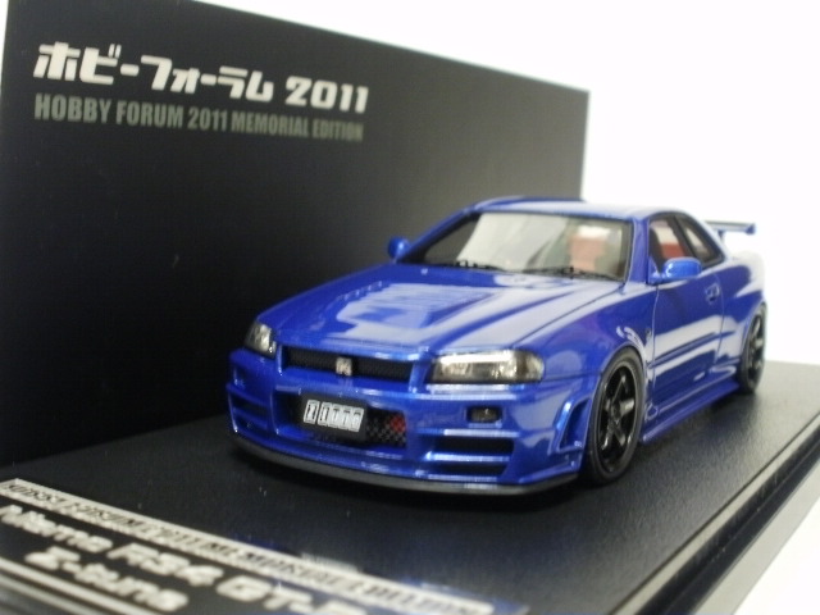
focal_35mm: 44
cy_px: 308
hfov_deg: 42.9
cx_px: 410
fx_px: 1042
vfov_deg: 32.9
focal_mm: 7.7
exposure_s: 1/2
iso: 125
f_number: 4
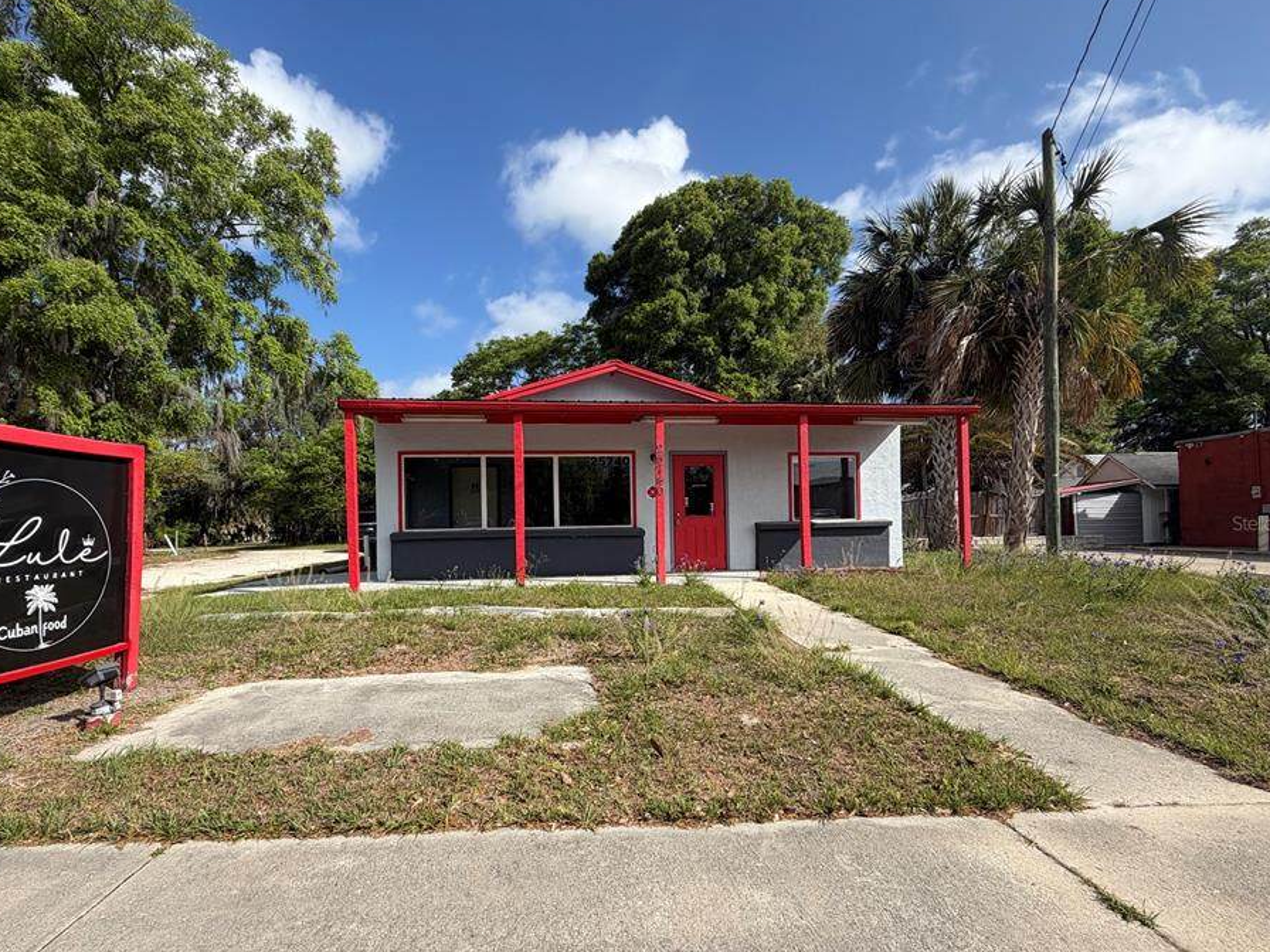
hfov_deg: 94.4
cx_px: 592
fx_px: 587
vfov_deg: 77.9
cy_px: 523
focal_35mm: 16
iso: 25
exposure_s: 1/770
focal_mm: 2.22
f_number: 2.2
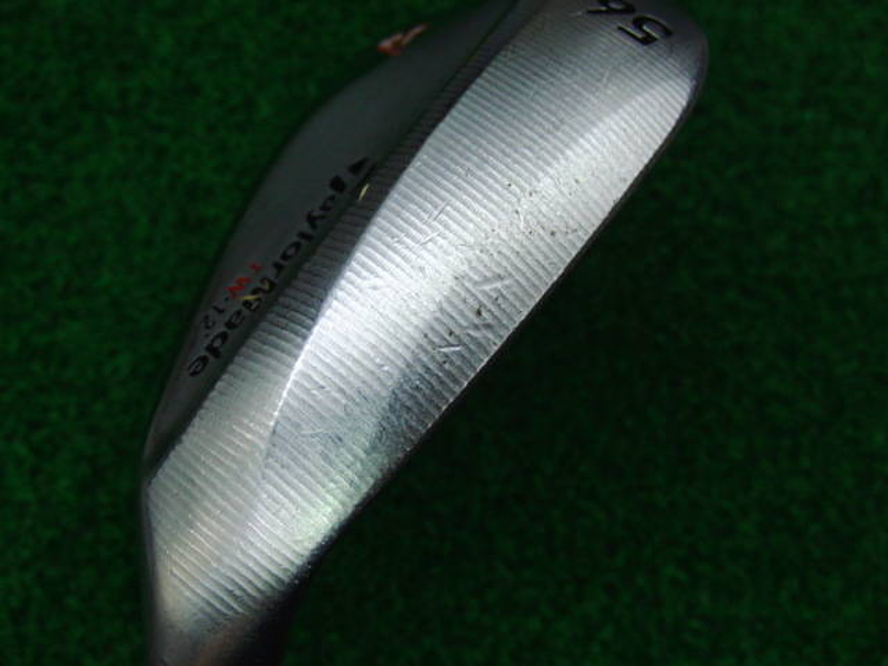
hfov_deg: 50.1
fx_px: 949
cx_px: 444
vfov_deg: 38.7
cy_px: 333
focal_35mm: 37
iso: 200
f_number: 3.6
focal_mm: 6.42
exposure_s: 1/80
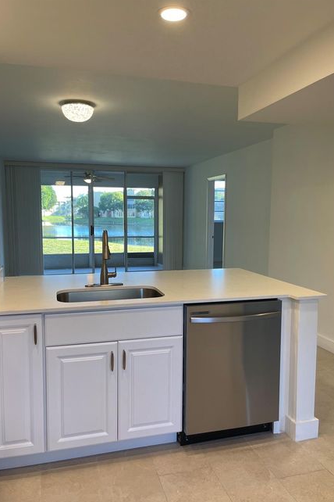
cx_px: 166
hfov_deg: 47.9
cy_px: 255
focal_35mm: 27
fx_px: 376
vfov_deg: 67.4
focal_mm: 5.1
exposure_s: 1/120
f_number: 1.6
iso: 50
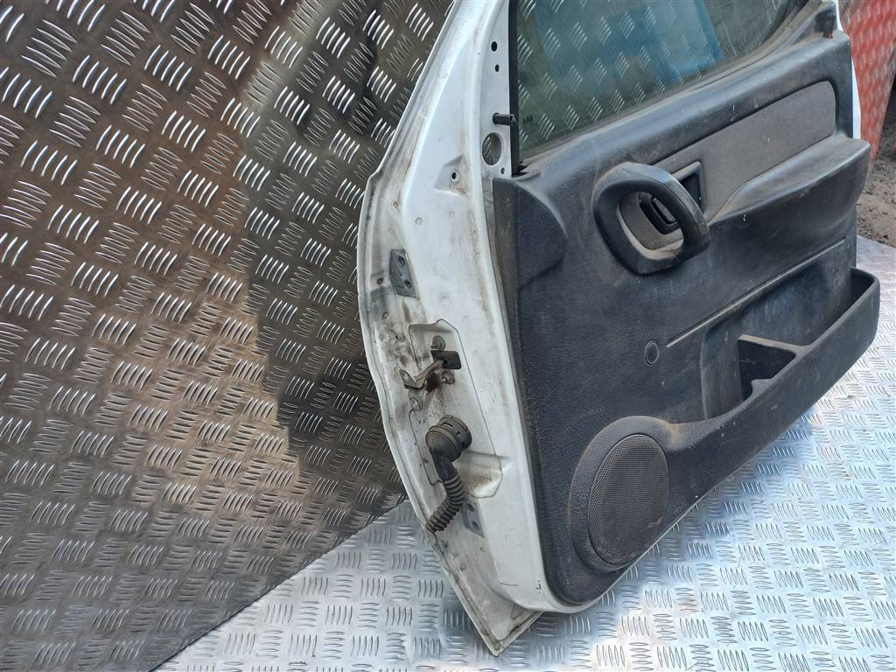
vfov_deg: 54.9
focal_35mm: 25
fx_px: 647
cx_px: 448
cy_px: 336
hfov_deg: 69.4
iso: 32
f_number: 1.8
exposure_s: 1/50
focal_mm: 4.6
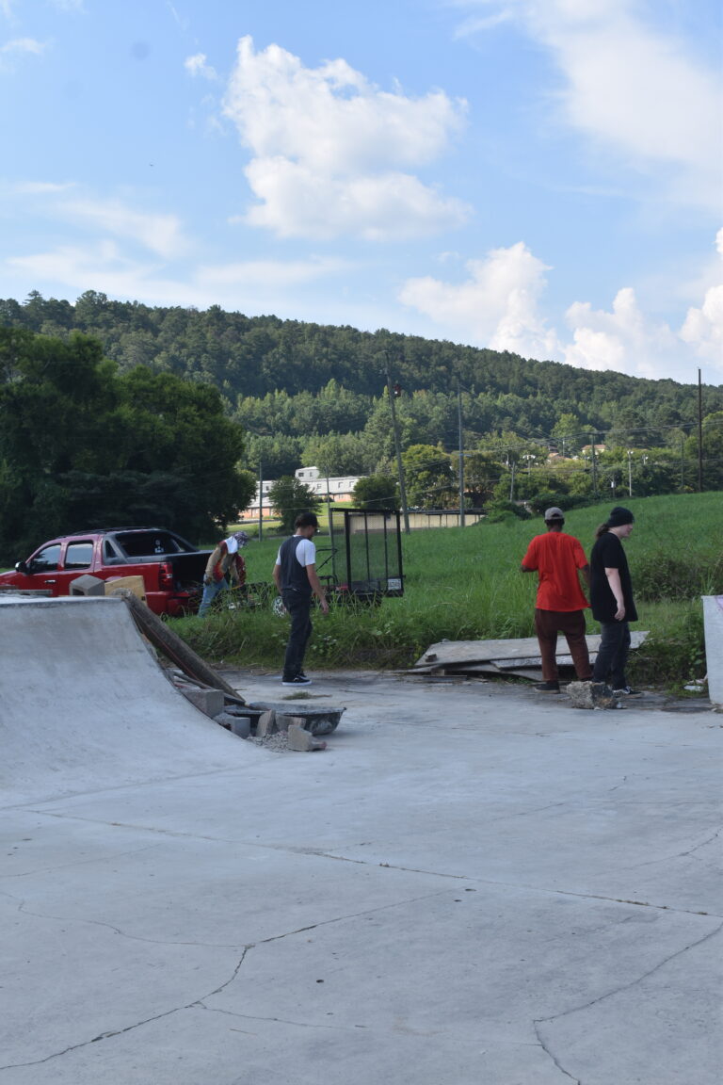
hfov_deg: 26.5
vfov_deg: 38.9
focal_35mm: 51
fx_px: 1536
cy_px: 542
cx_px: 362
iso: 125
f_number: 8
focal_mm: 34
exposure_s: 1/250
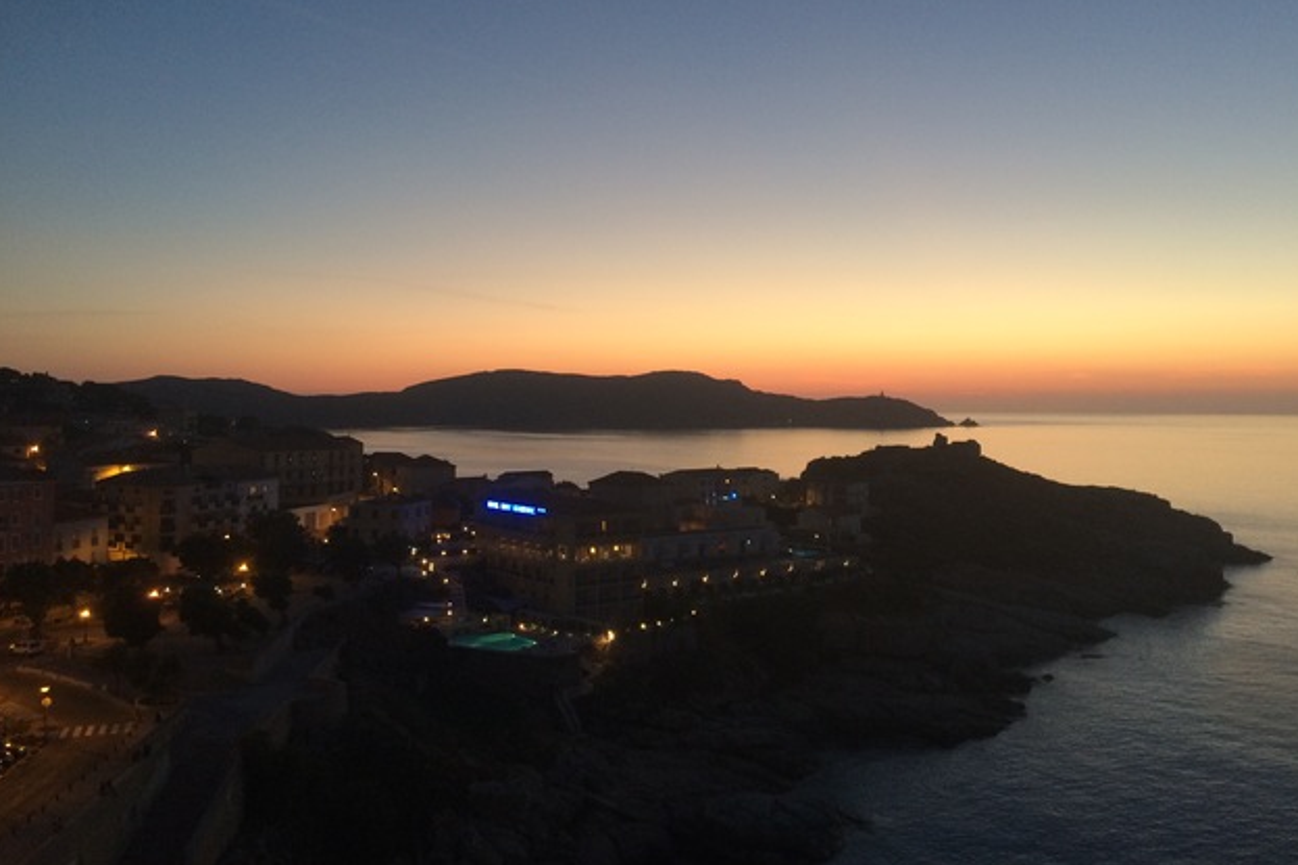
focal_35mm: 31
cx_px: 658
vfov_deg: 42.2
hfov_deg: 60.3
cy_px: 384
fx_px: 1117
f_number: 2.2
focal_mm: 4.15
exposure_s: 1/33
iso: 125
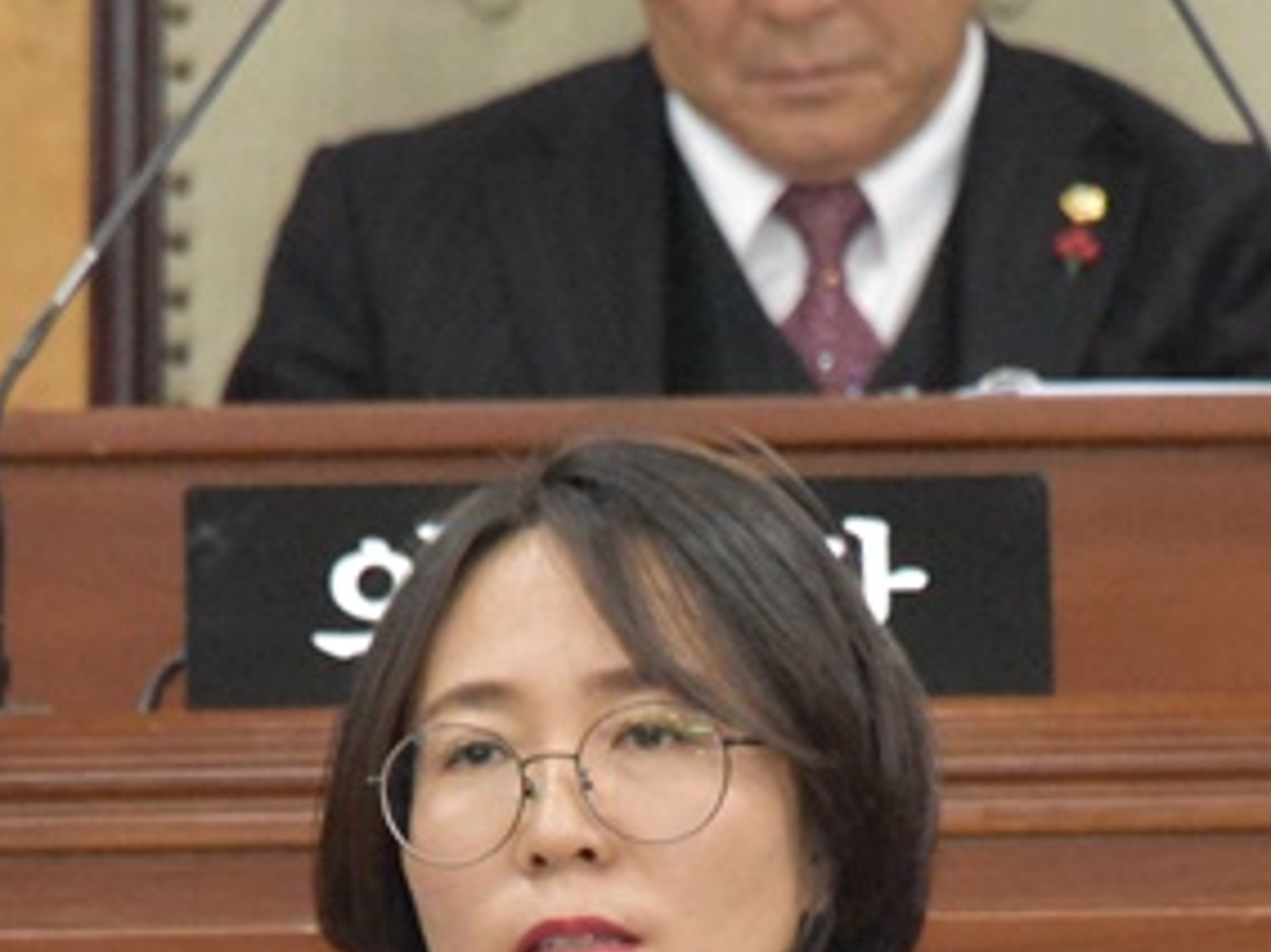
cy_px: 1318
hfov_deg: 2.3
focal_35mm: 849
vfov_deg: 1.7
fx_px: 31160
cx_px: 786
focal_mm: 250
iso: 11400
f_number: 9
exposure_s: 1/250
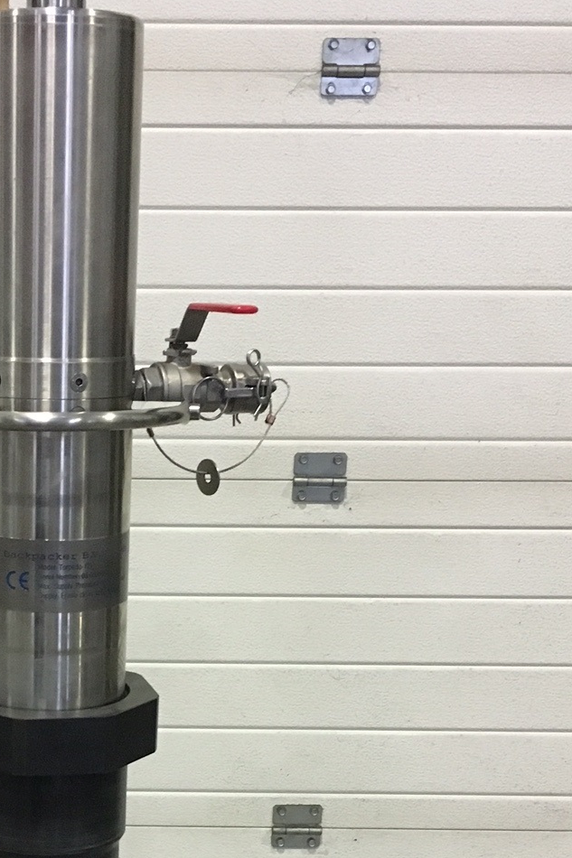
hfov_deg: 20.7
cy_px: 760
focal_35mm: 64
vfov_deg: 30.2
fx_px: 1526
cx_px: 26
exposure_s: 1/25
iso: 250
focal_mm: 4.15
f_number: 2.2
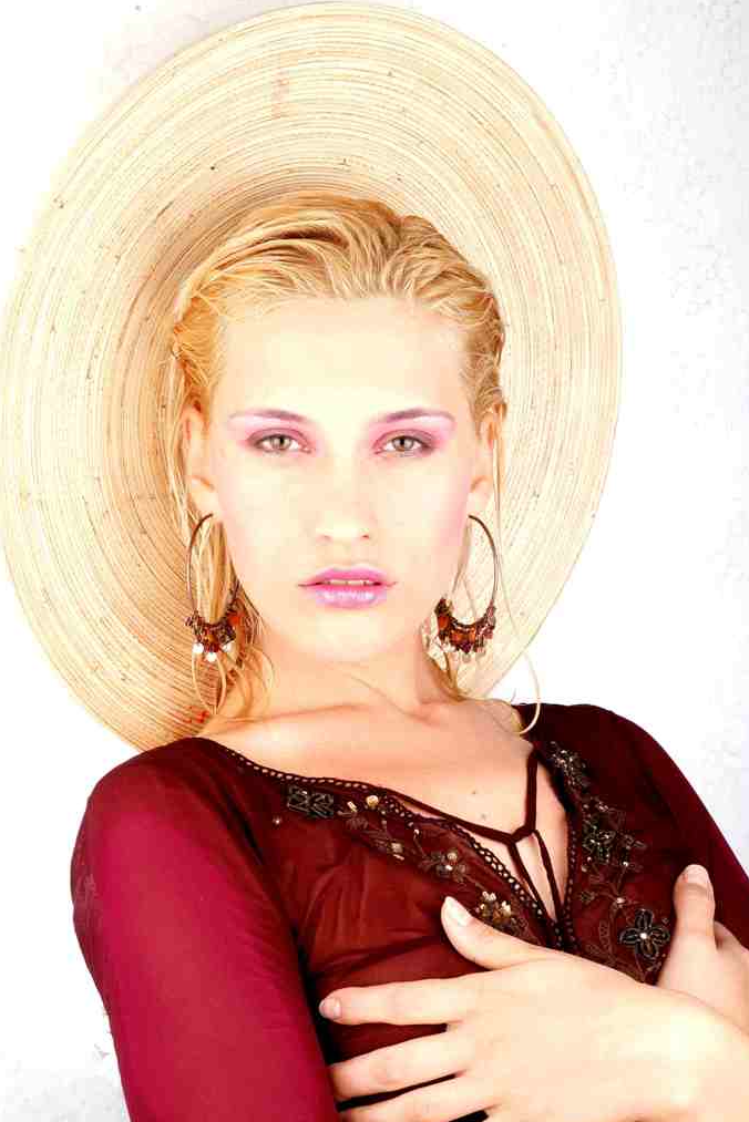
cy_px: 564
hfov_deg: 15.5
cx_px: 376
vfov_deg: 23.1
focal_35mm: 88
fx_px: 2744
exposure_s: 1/125
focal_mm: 58
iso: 100
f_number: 22
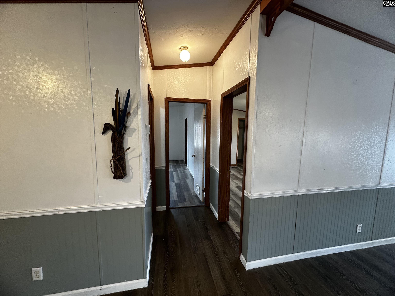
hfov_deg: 102.1
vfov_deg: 85.7
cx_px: 198
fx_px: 160
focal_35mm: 14
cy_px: 148
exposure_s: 1/60
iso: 200
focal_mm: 2.22
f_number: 2.2
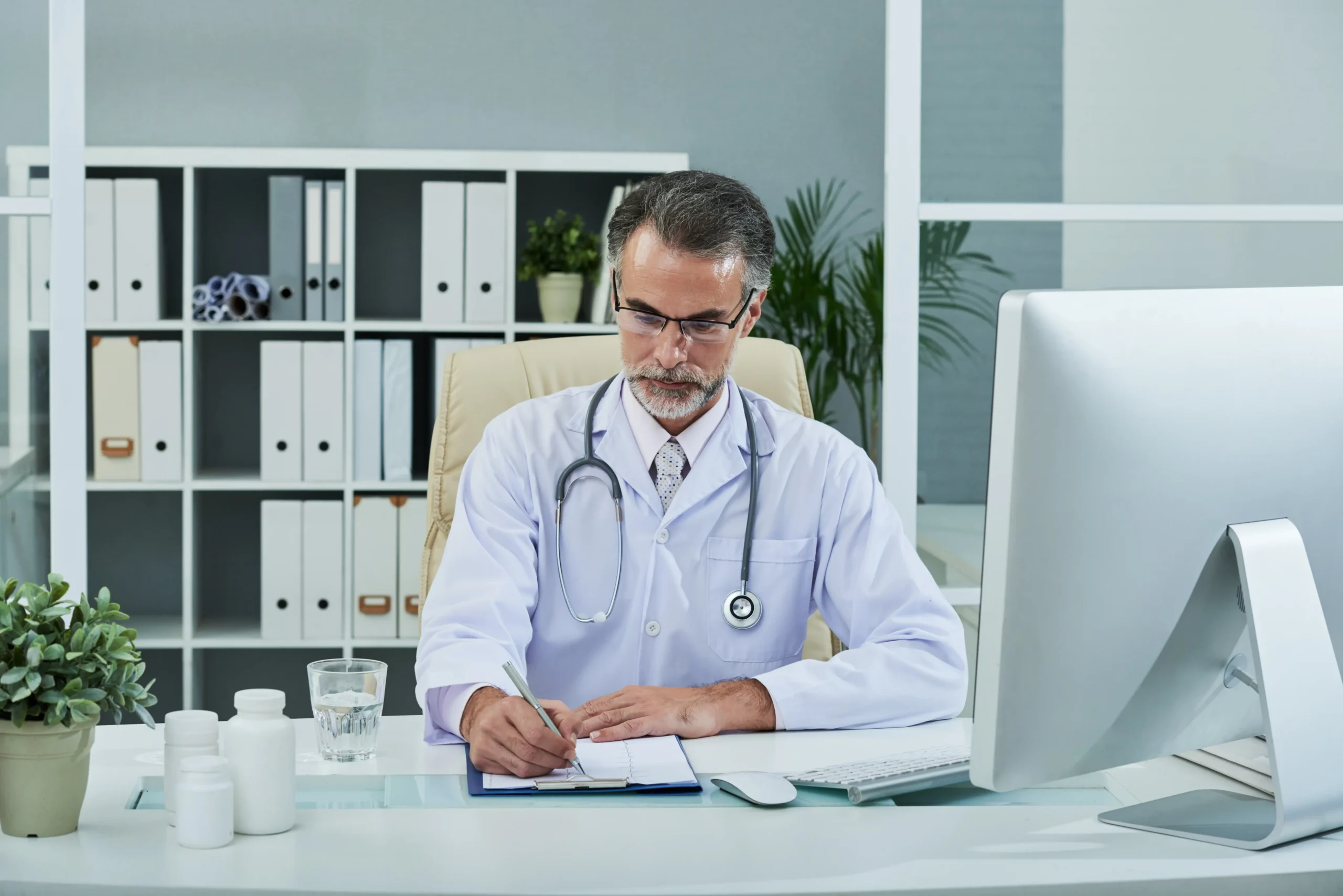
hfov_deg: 28.8
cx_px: 672
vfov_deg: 19.5
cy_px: 448
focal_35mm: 70
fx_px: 2612
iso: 400
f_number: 8
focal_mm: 70
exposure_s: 1/250
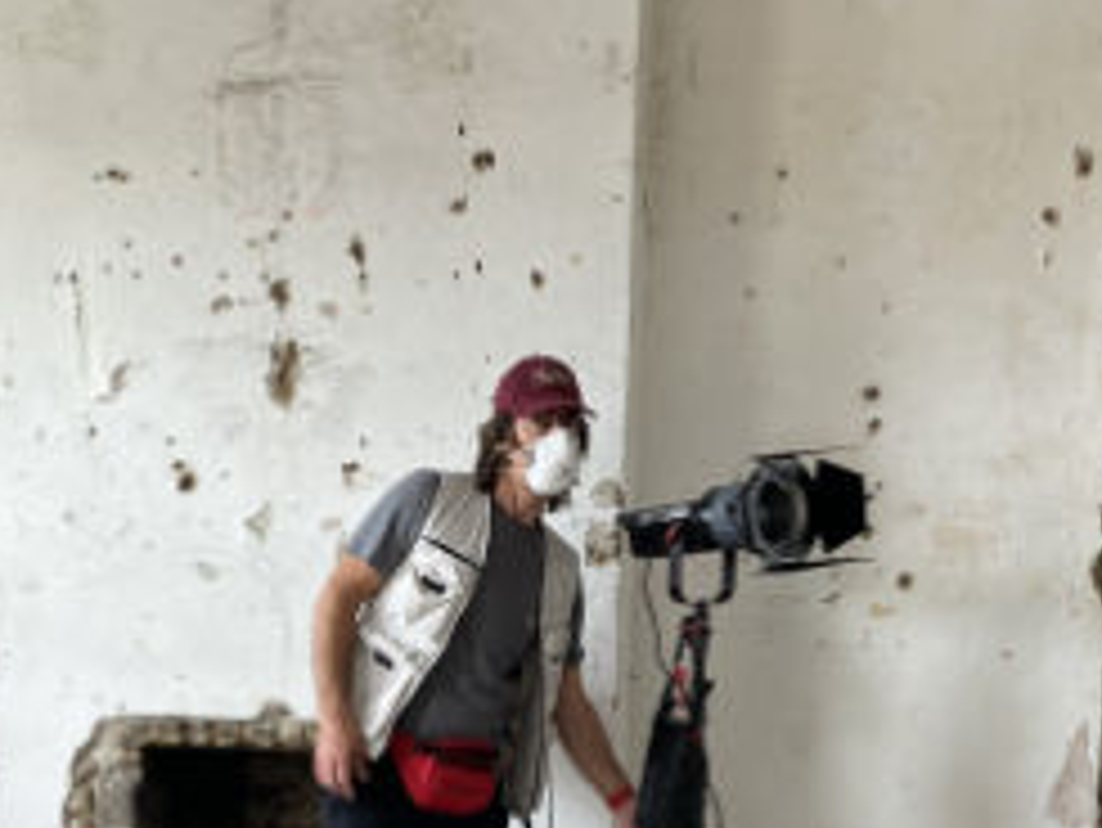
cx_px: 495
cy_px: 835
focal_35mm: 53
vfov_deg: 26.1
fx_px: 1688
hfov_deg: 36.1
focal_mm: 4.2
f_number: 1.8
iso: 100
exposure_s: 1/122
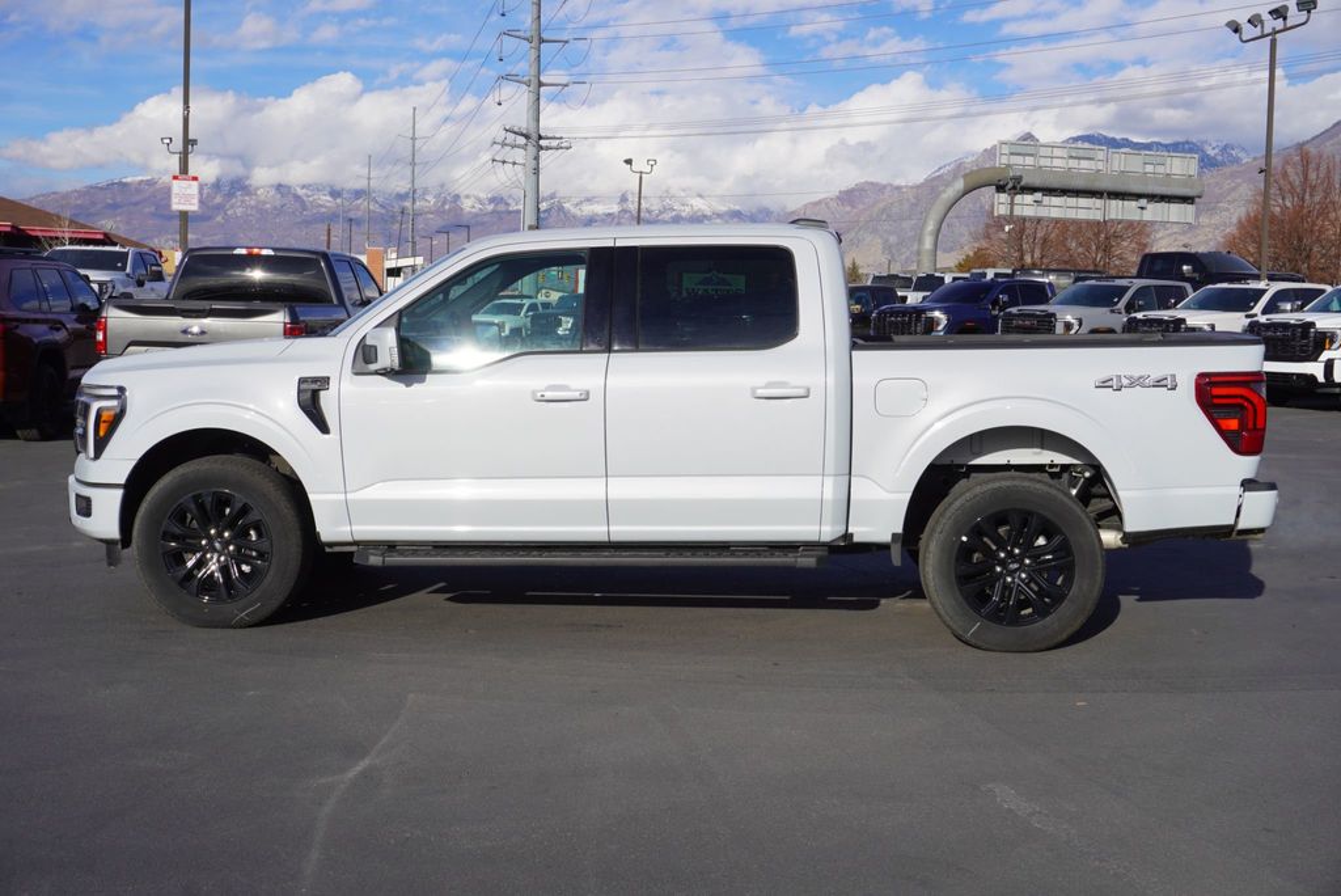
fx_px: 1677
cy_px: 448
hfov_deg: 43.6
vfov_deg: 29.9
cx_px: 670
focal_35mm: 45
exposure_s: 1/200
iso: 100
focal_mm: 30
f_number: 11
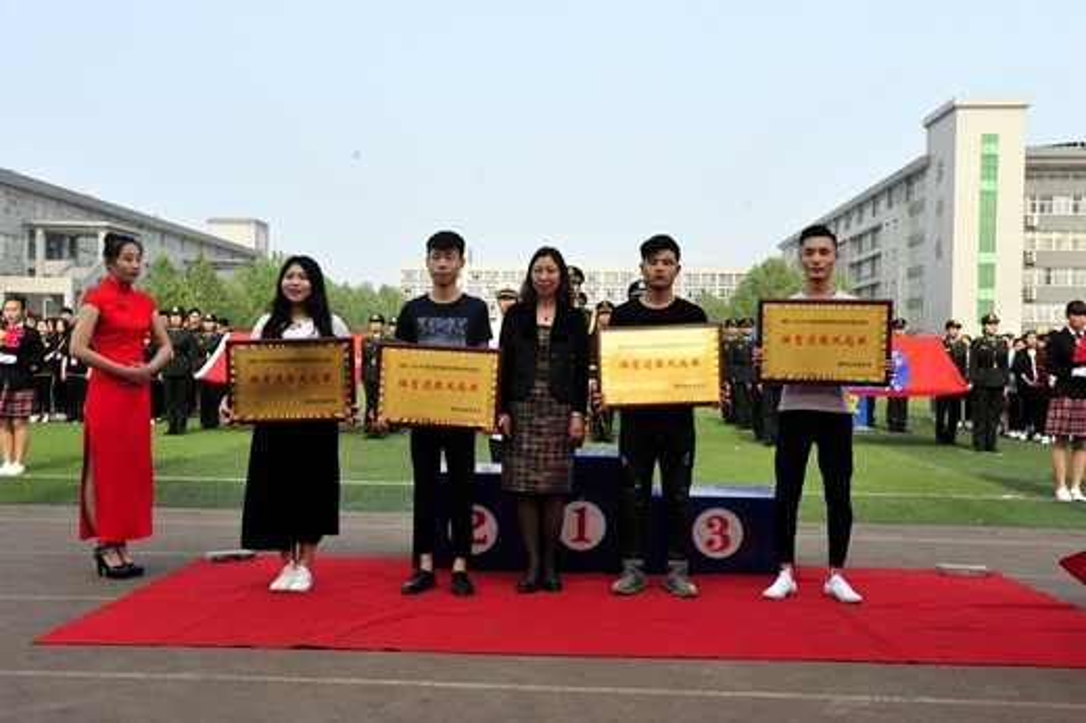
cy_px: 362
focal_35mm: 38
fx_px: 1146
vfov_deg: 35.0
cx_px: 543
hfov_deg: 50.7
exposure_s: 1/3200
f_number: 10
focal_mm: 38
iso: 2500
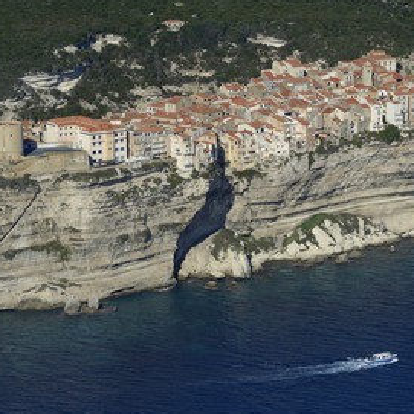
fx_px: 2855
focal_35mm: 211
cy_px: 209
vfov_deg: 8.3
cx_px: 281
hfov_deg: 8.3
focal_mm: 160
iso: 400
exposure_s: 1/800
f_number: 11
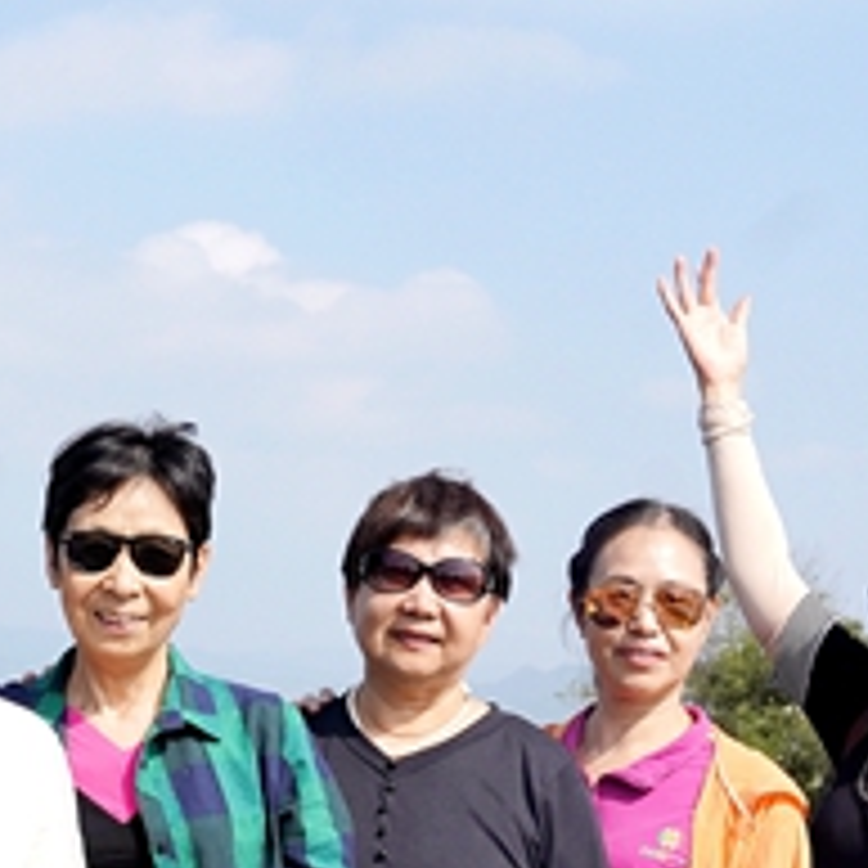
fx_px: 2973
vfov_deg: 16.0
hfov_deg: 16.3
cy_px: 1041
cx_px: 18
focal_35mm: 105
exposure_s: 1/4000
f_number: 6.3
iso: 800
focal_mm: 29.8
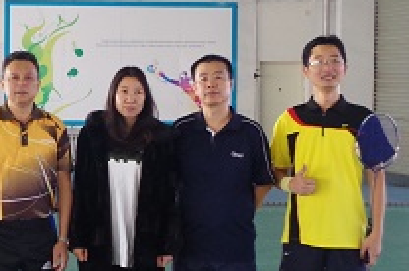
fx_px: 1089
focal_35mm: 96
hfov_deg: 20.3
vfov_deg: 14.2
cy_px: 125
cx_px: -37
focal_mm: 24.38
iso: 1600
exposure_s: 1/100
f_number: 5
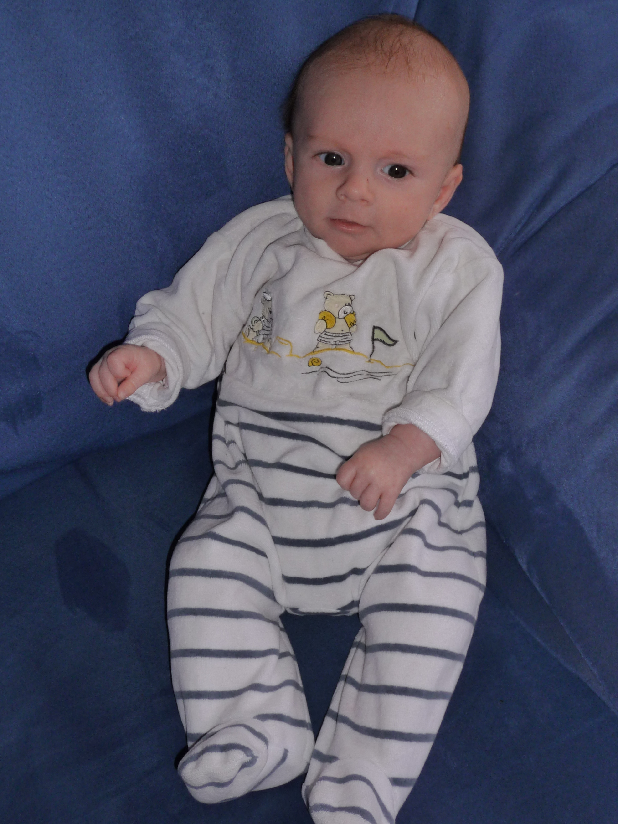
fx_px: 1071
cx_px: 309
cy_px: 412
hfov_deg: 32.2
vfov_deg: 42.1
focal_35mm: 45
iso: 160
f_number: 4.1
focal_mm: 7.6
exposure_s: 1/30
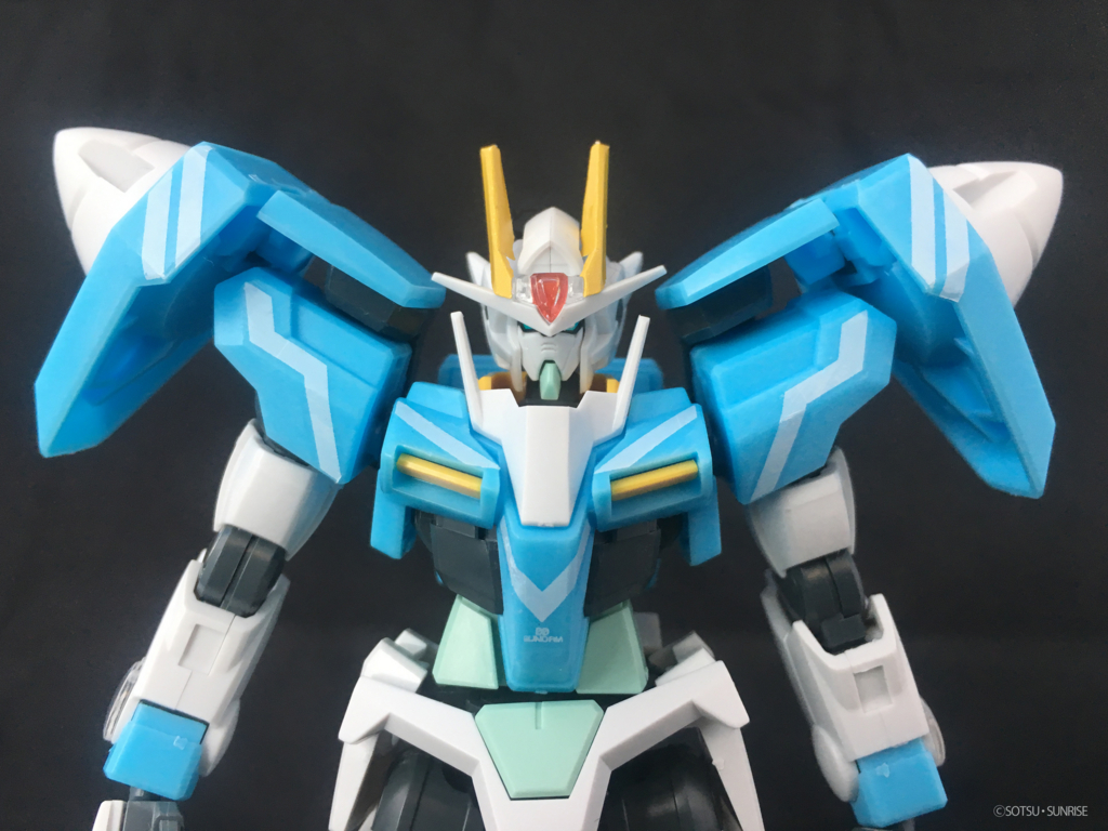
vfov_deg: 48.2
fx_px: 928
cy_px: 416
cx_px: 554
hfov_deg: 61.7
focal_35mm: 29
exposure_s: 1/40
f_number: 2.2
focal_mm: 4.15
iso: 32
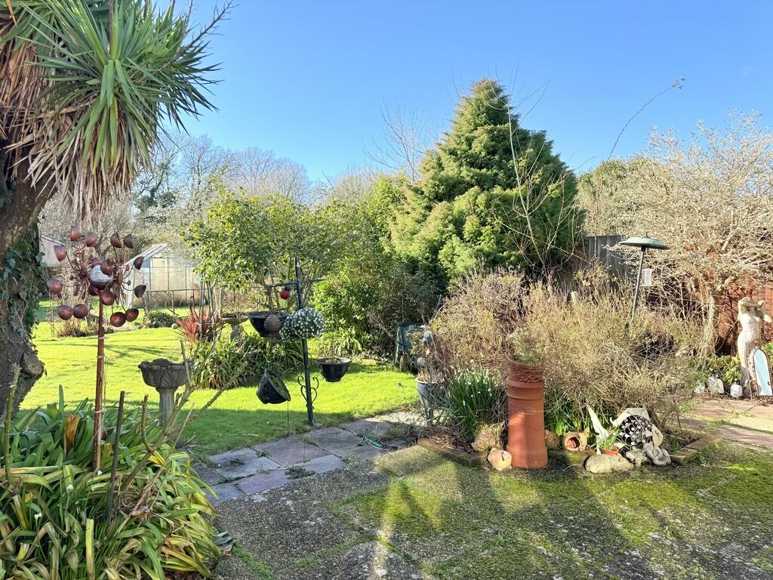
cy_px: 290
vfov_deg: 56.8
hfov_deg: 71.6
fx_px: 536
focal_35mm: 24
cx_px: 386
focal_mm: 6.76
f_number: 1.78
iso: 80
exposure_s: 1/1812
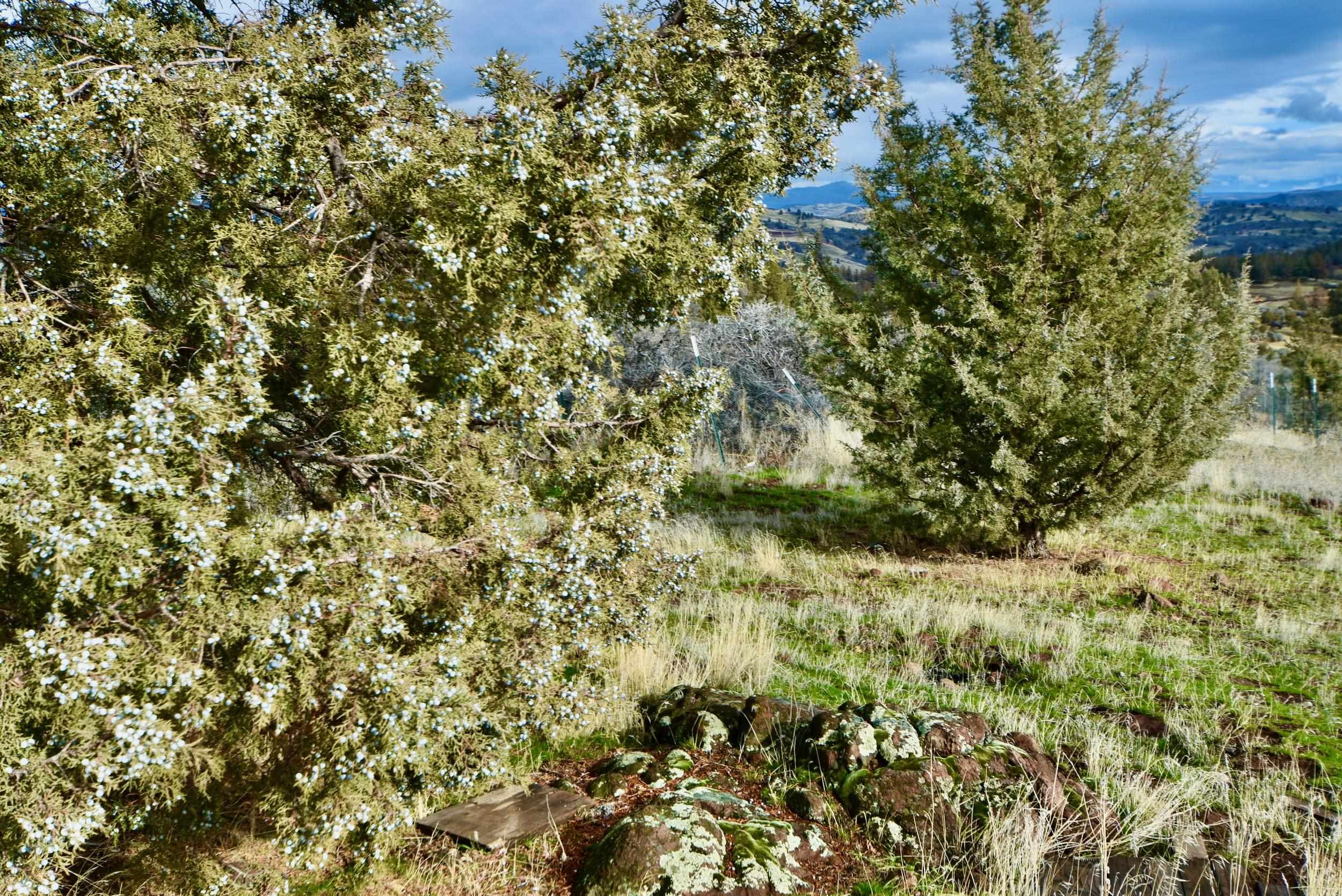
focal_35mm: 36
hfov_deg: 53.1
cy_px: 448
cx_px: 671
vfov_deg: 36.9
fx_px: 1342
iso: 100
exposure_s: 1/160
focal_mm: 24
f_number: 8
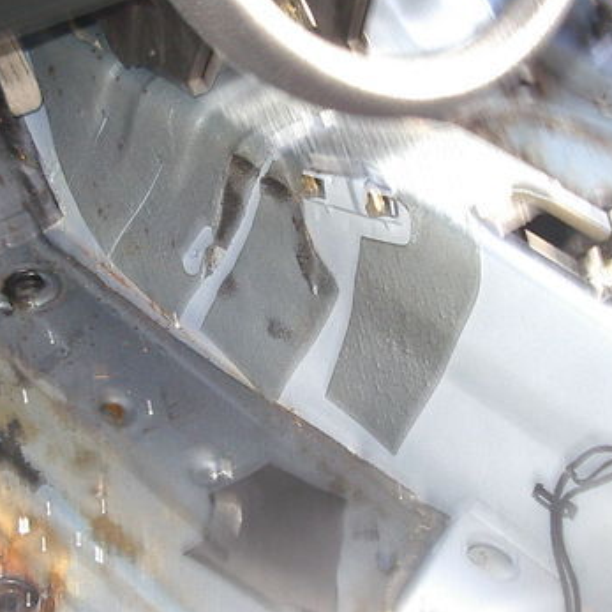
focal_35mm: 62
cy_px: 259
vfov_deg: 27.7
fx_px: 1240
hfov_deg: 27.5
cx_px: 180
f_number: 2.6
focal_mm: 5.8
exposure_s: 1/60
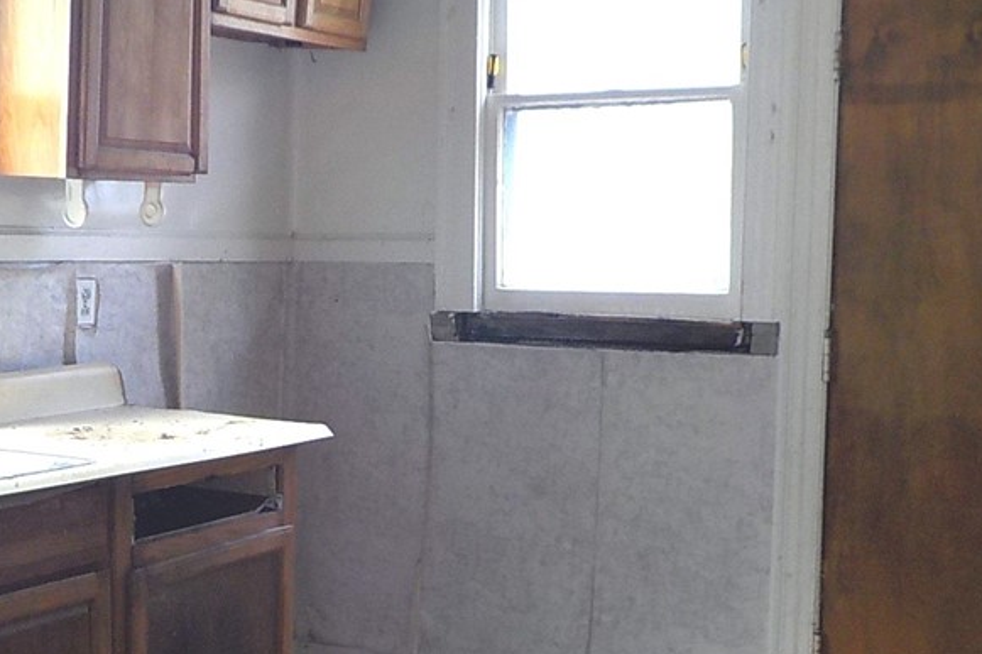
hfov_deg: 35.9
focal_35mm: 55
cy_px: 323
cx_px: 338
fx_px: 1500
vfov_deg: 24.6
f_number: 3.3
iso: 125
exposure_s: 1/40
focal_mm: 4.1
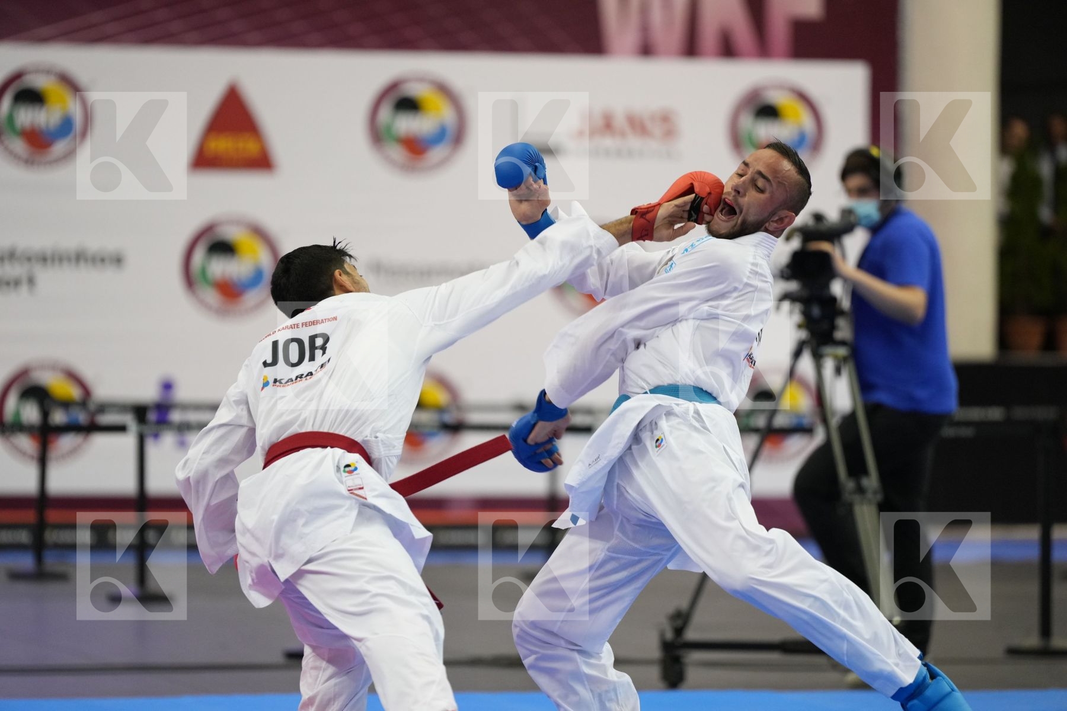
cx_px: 534
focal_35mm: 200
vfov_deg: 6.9
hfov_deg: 10.3
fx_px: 5927
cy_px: 356
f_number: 2.8
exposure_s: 1/1000
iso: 2500
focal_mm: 200
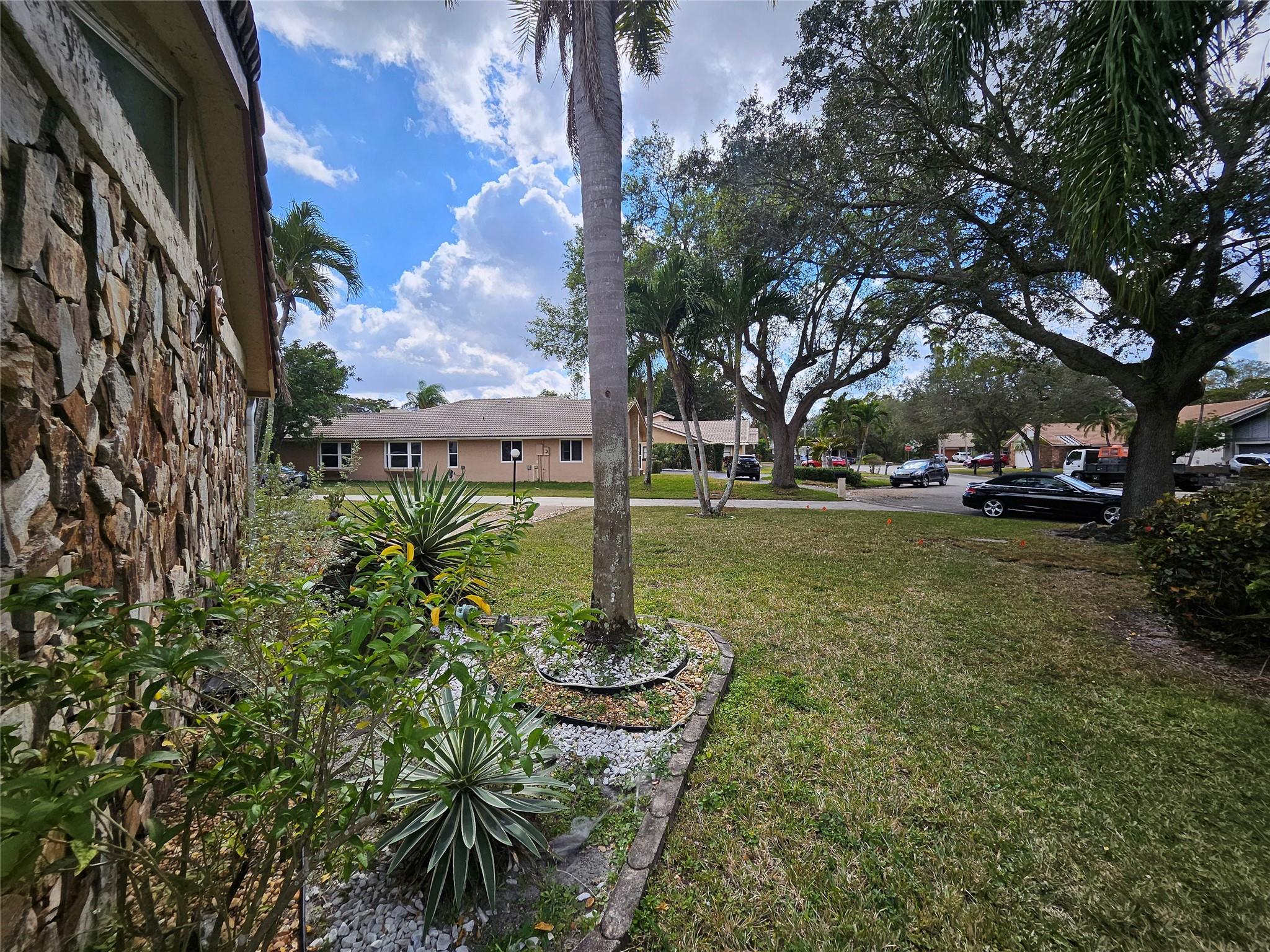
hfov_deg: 106.2
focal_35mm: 13
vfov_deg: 89.9
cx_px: 635
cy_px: 476
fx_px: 477
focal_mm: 1.7
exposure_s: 1/989
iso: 32
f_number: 2.2
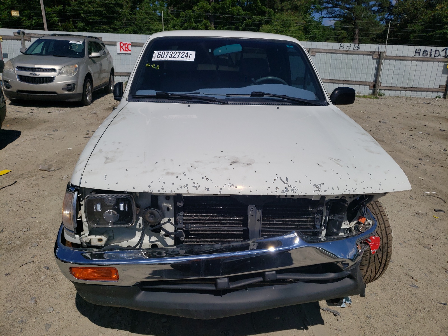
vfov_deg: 53.1
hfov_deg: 67.3
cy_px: 168
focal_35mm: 26
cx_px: 224
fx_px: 336
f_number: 1.5
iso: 52
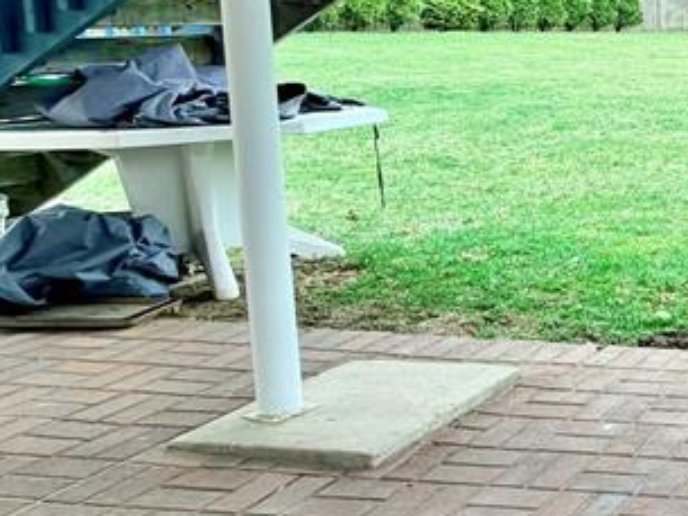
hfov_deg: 26.4
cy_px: 133
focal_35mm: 47
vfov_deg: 30.4
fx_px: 935
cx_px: 1080
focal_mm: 2.22
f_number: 2.2
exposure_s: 1/133
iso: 40
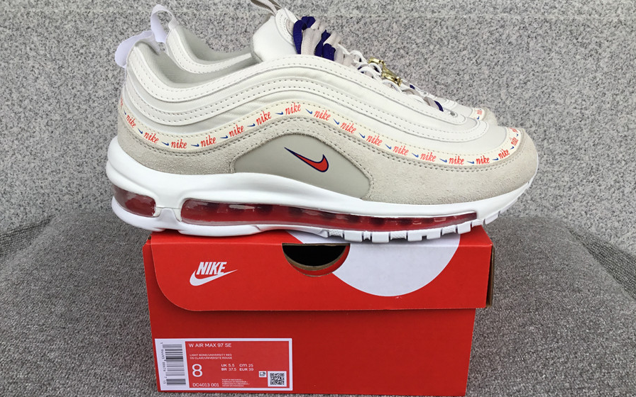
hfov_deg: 58.1
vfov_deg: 38.3
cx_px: 318
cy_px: 197
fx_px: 572
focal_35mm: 33
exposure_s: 1/168
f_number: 2.4
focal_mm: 3.3
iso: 25
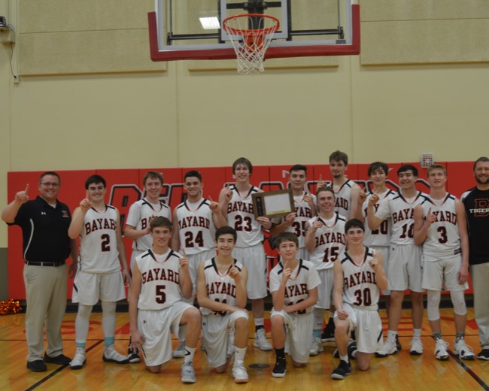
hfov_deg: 41.1
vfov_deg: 33.4
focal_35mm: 45
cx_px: 273
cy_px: 192
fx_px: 651
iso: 400
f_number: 4
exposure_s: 1/60
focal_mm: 26
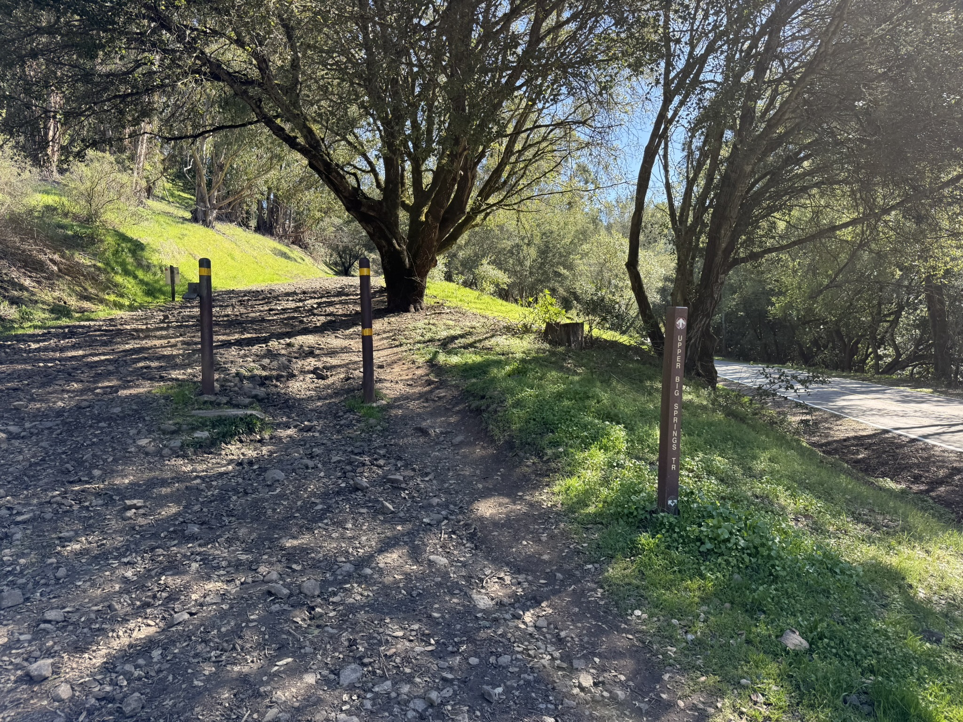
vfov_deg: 56.8
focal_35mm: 24
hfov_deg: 71.6
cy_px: 361
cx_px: 482
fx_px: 668
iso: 80
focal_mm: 6.76
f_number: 1.78
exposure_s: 1/580
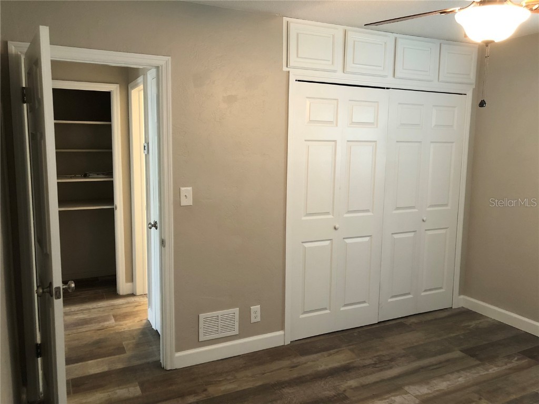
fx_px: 436
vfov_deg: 49.7
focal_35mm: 28
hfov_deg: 63.4
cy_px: 202
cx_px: 270
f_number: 1.8
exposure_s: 1/15
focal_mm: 3.99
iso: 50
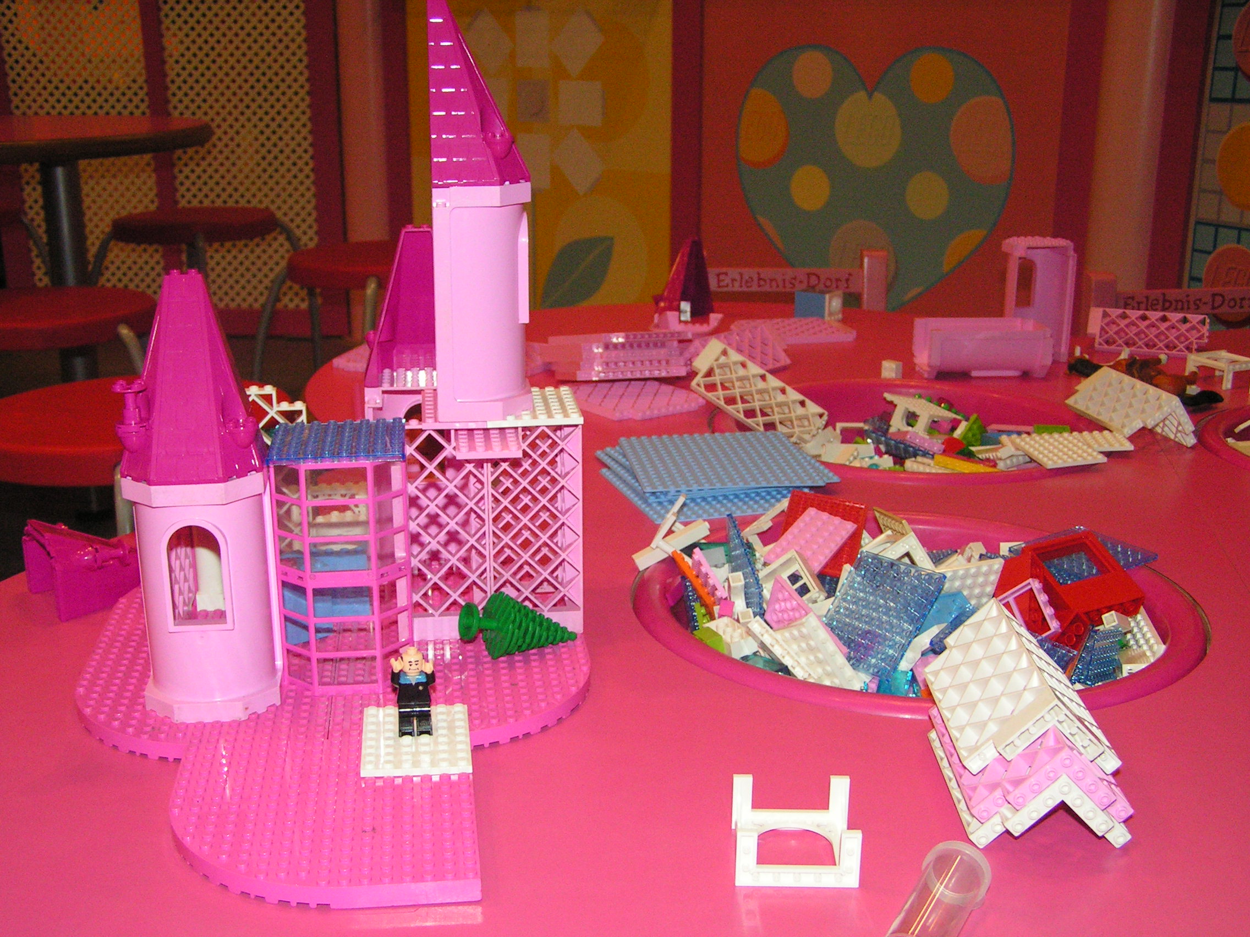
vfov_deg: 34.3
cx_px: 625
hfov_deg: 44.8
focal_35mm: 42
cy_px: 468
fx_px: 1517
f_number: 2.8
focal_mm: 7.1
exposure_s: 1/50
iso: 200
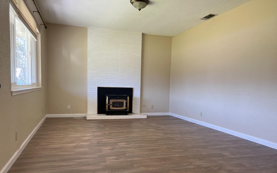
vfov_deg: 44.3
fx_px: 211
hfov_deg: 66.5
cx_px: 139
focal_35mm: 28
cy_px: 103
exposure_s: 1/120
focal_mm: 5.7
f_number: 1.5
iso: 100
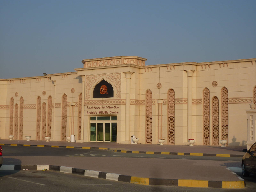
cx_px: 128
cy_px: 96
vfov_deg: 23.3
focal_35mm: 63
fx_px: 466
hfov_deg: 30.7
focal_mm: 10.3
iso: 80
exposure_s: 1/500
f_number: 5.6
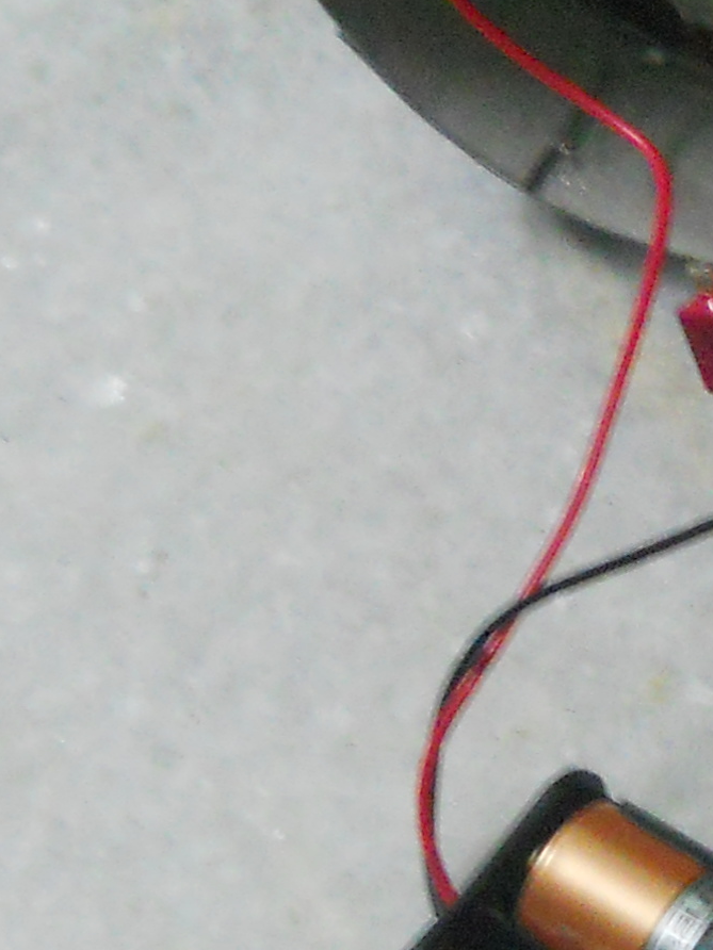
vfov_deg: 13.1
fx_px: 4119
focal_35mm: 150
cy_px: 217
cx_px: 880
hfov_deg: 9.7
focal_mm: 6.72
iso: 640
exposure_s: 1/8
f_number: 3.1
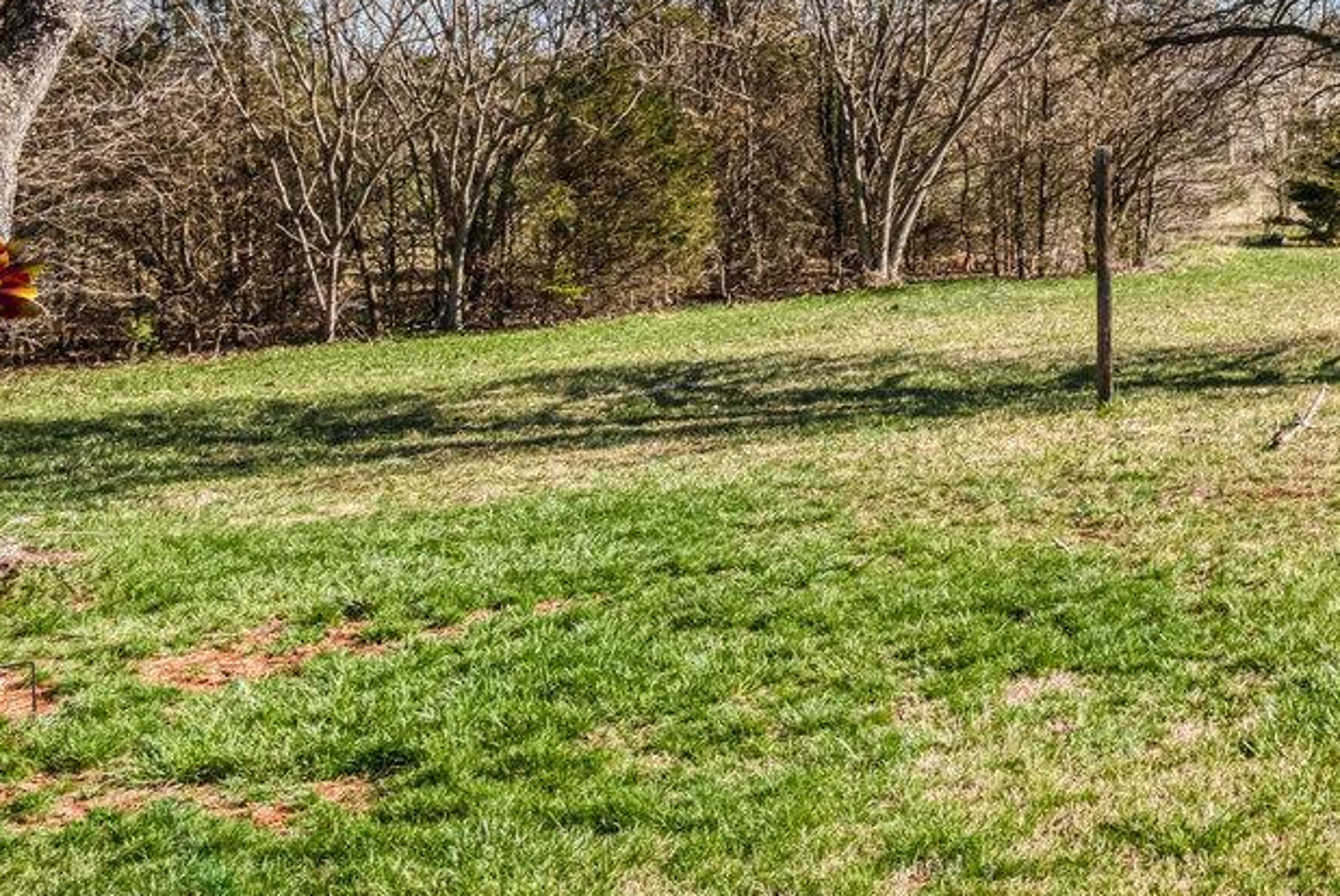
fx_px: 1974
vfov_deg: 24.2
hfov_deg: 29.2
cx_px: 1806
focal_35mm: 53
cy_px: -42
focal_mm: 16
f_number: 8
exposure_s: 1/1600
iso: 400
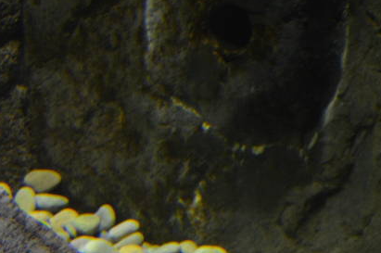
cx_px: 387
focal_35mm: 140
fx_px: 1480
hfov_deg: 14.4
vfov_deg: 9.3
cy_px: 479
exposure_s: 1/30
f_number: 4
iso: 900
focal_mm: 24
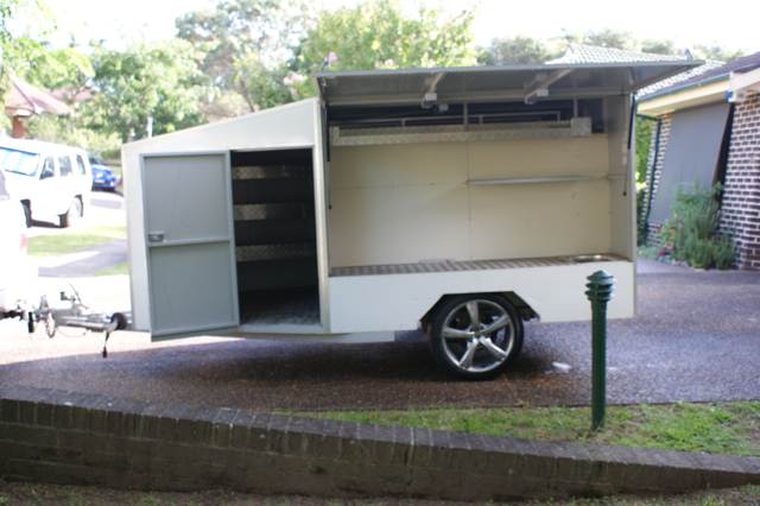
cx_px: 380
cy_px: 253
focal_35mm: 36
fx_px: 760
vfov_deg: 36.8
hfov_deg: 53.2
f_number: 4.5
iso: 100
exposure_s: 1/40
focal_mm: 24
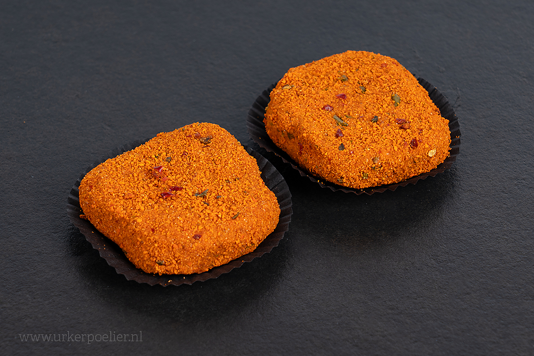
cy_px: 178
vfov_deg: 13.0
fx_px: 1557
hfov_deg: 19.5
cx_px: 267
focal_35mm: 105
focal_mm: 105
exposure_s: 1/160
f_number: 9
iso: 100
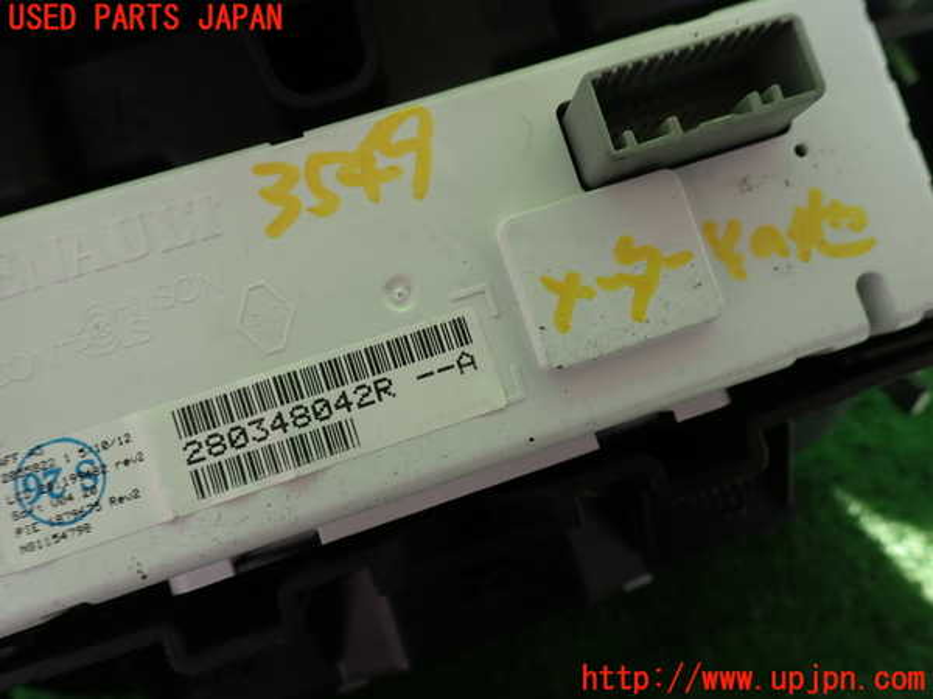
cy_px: 350
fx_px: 674
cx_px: 466
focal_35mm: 25
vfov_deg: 54.9
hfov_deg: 69.4
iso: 100
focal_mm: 4.5
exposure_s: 1/160
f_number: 2.8
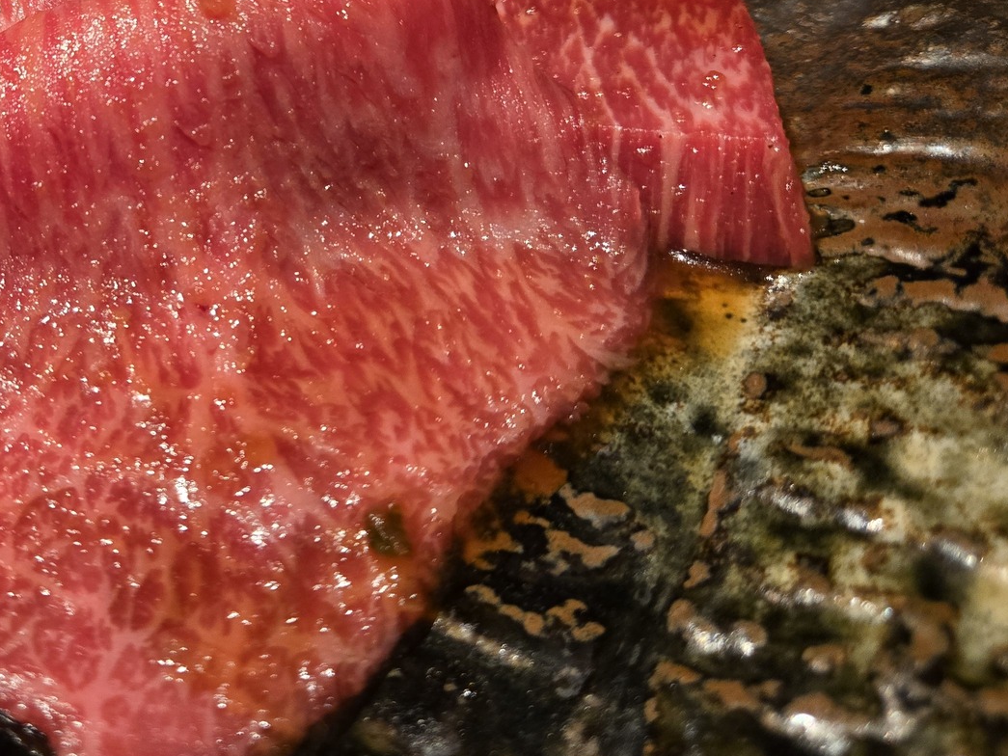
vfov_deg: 32.3
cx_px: 162
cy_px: 190
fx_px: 1281
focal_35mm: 44
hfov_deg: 40.6
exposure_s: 1/100
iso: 320
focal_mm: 5.4
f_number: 1.8
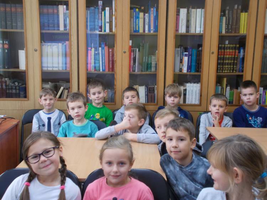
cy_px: 100
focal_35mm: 44
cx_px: 134
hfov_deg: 42.9
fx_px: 339
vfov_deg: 32.9
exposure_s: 1/15
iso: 200
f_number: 4.2
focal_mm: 7.9
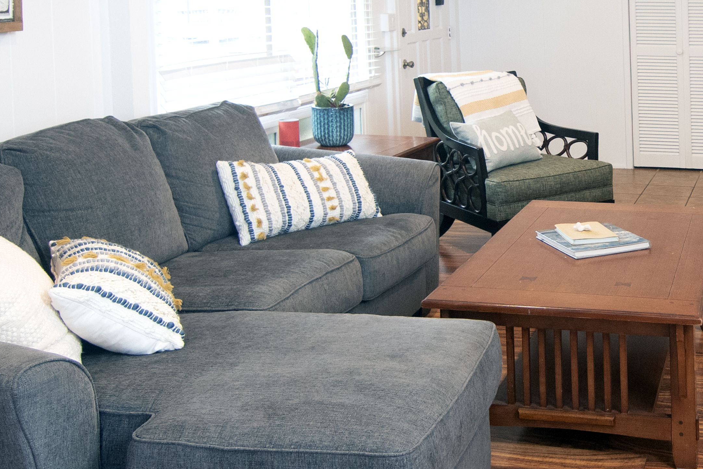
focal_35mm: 41
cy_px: 228
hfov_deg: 44.0
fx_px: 801
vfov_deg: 32.6
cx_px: 607
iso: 800
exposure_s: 1/60
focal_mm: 11
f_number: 4
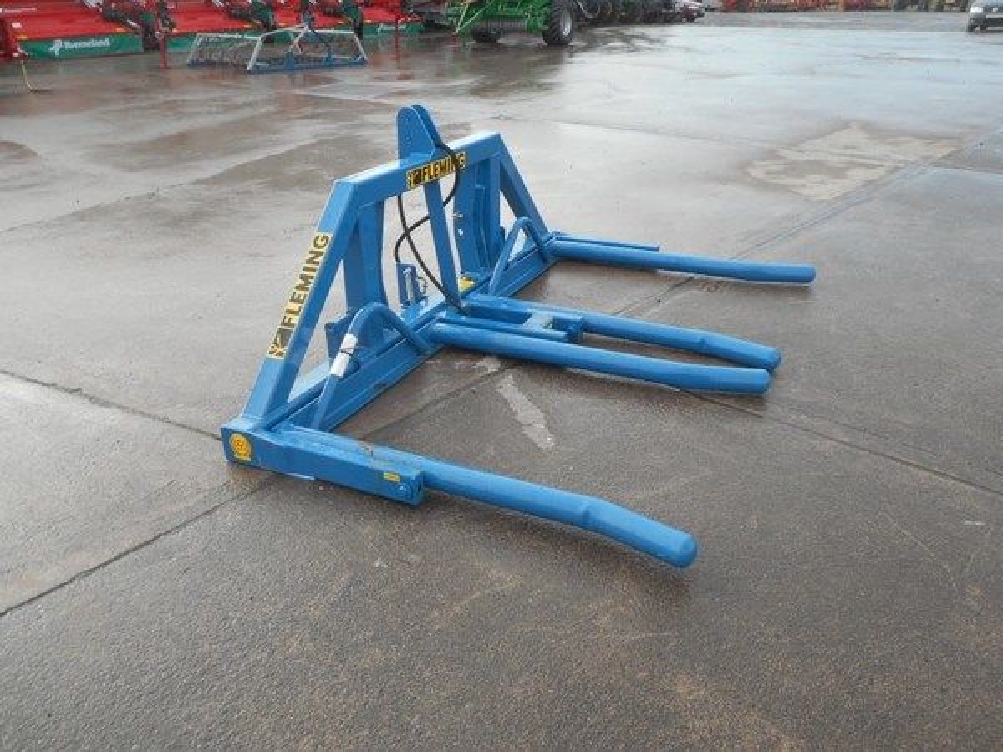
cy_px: 376
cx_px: 502
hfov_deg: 61.7
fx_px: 840
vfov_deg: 48.2
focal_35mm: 29
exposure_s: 1/200
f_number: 4
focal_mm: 5.2
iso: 80
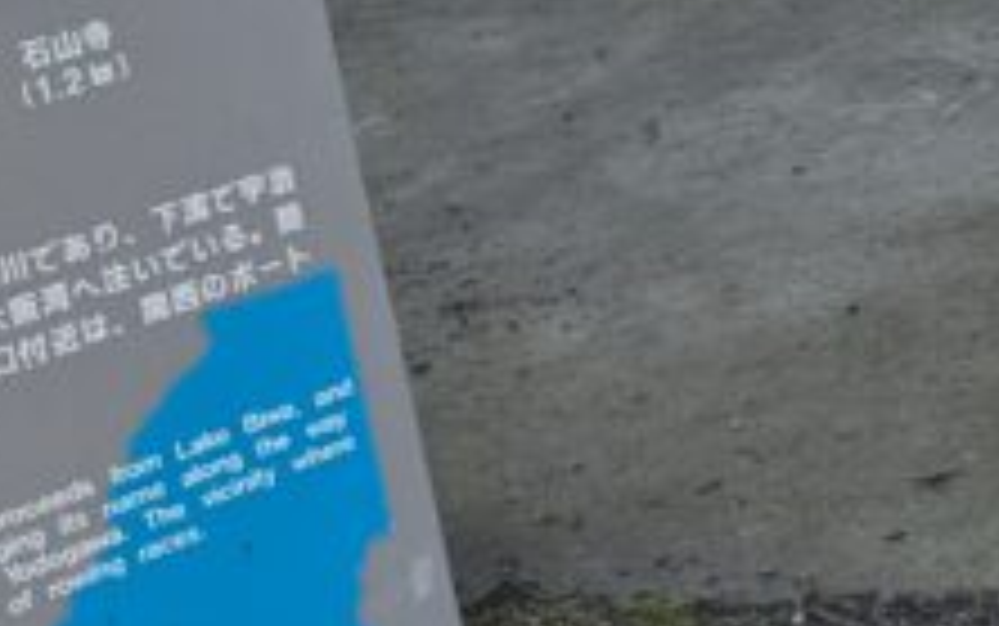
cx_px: 1404
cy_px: 68
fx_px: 3596
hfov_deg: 14.9
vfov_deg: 9.9
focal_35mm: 132
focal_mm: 4.38
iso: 42
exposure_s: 1/468
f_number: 1.73
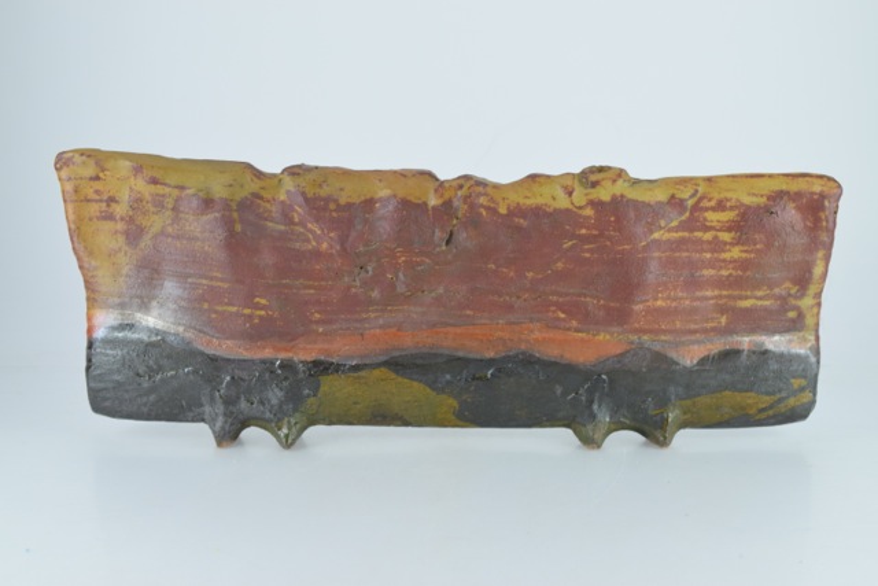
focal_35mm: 57
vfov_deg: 23.8
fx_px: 1390
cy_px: 293
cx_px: 439
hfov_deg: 35.0
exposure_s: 1/125
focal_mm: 38
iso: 800
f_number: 6.3
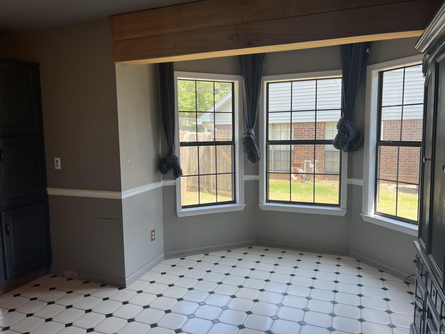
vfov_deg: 53.1
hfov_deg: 67.3
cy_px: 167
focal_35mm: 26
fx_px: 334
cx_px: 222
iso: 40
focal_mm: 5.7
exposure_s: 1/165
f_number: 1.5
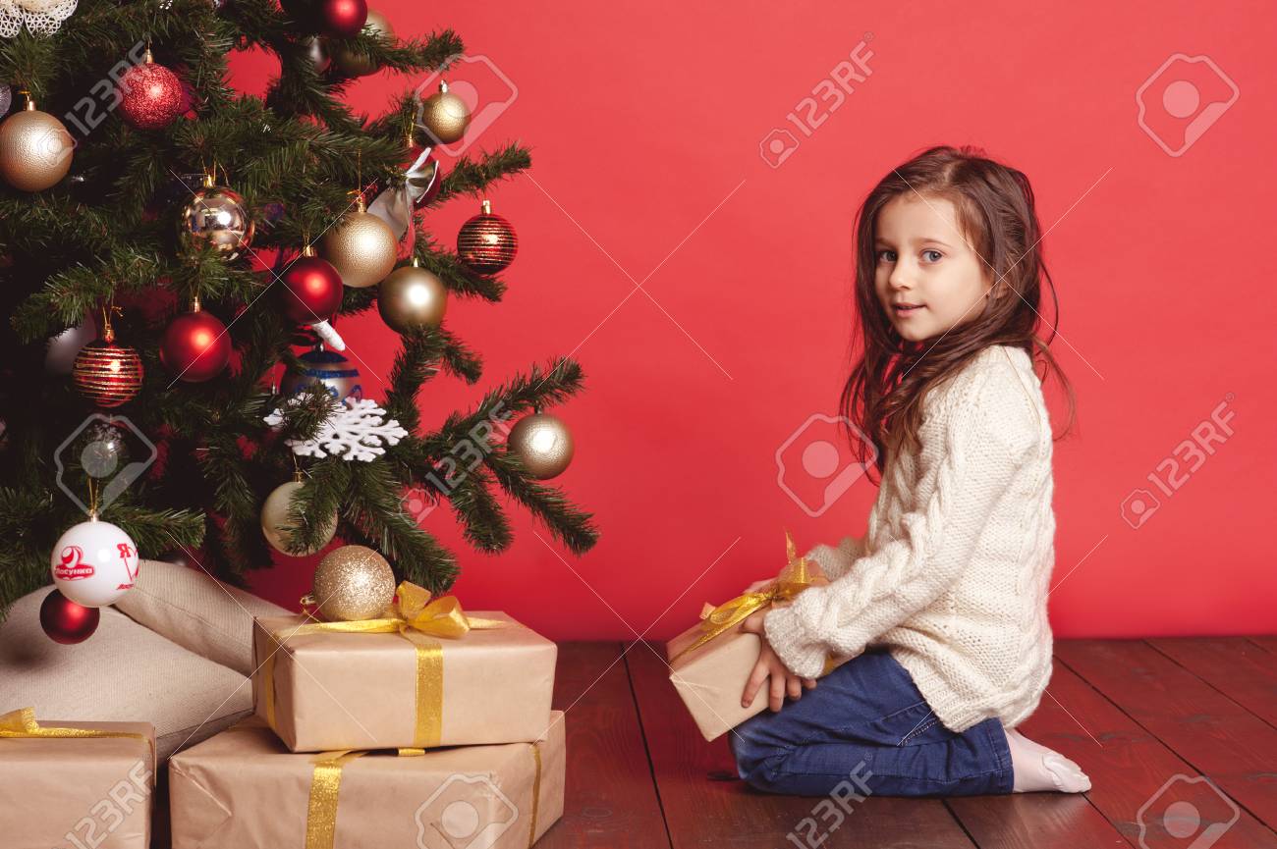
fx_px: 3013
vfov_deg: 16.1
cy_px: 424
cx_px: 638
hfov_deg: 23.9
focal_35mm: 85
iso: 400
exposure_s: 1/160
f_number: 7.1
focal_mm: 85
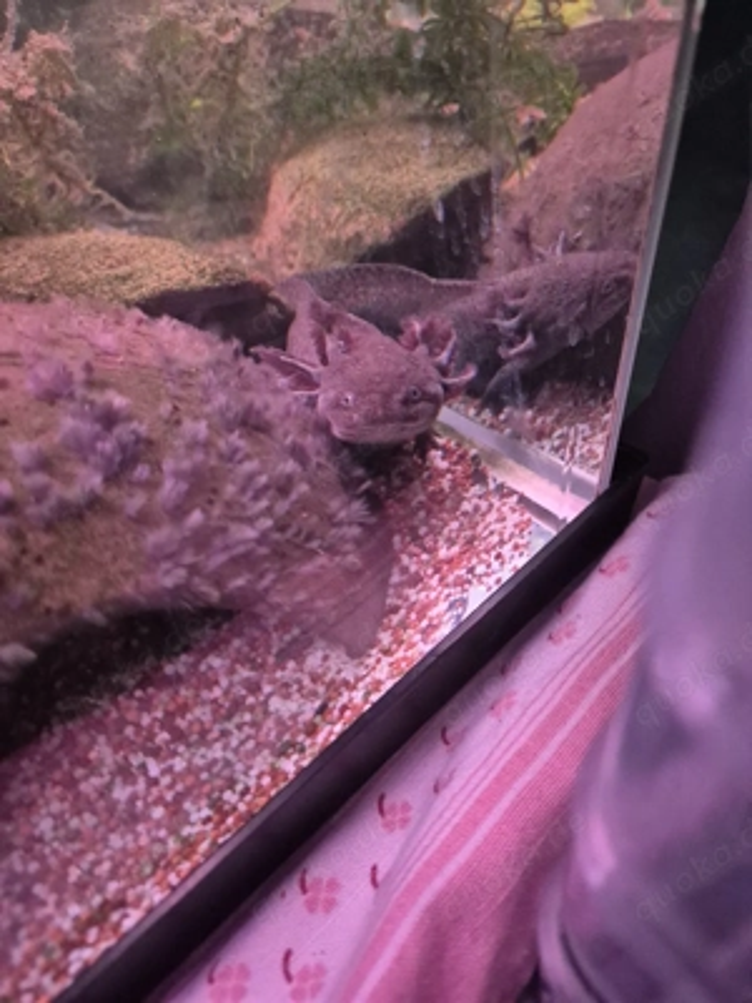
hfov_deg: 58.9
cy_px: 502
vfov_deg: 73.9
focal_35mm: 23
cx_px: 376
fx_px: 666
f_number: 1.8
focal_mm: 5.4
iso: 1250
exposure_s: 1/50
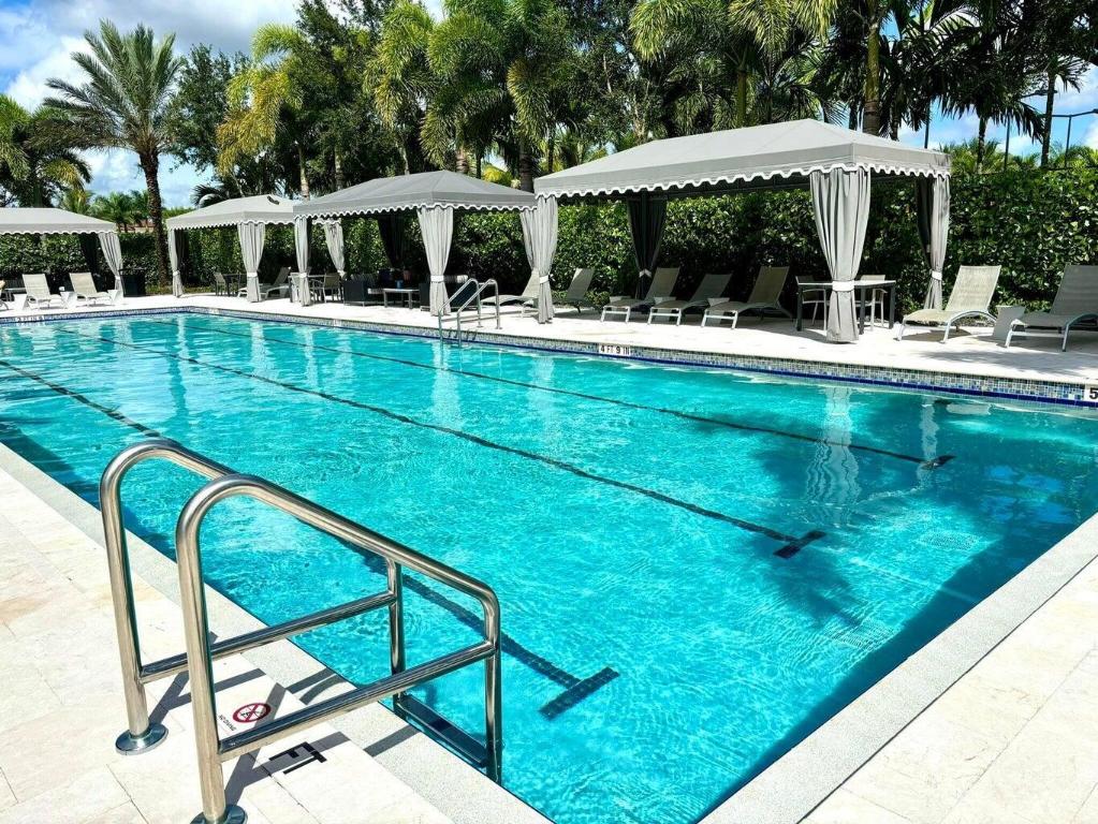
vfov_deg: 53.1
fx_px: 825
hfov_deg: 67.3
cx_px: 549
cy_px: 412
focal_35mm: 26
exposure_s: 1/5618
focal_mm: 5.96
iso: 50
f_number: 1.6
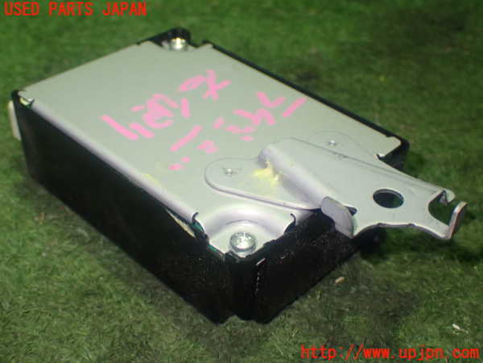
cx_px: 242
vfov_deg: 29.1
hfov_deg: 38.2
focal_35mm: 50
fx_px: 698
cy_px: 182
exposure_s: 1/50
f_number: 3.2
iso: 640
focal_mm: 9.01
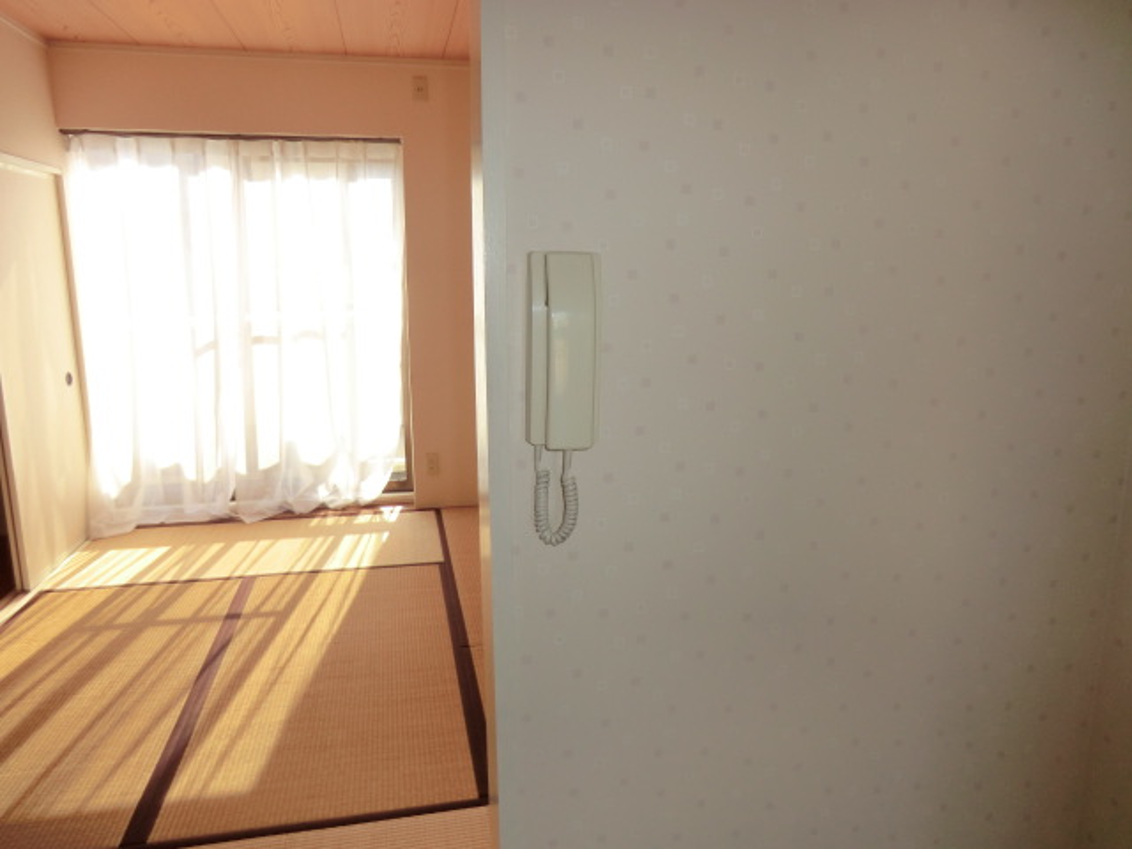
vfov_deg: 56.8
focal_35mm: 24
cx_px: 566
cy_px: 424
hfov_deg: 71.6
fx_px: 785
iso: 80
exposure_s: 1/200
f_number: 3.2
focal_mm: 4.3
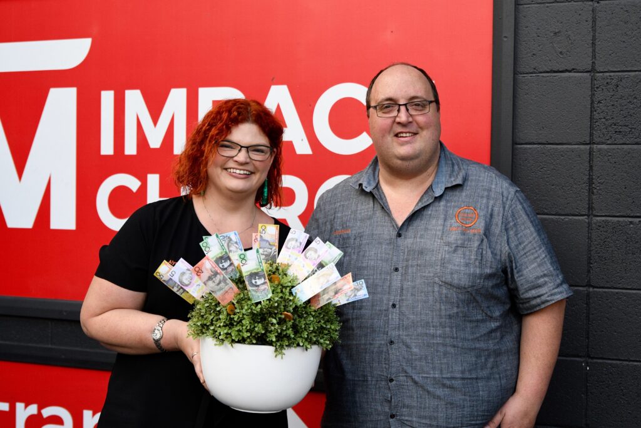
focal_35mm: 57
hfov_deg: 35.0
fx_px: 1015
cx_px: 320
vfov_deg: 23.8
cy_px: 214
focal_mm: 38
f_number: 2.8
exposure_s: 1/3200
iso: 1250
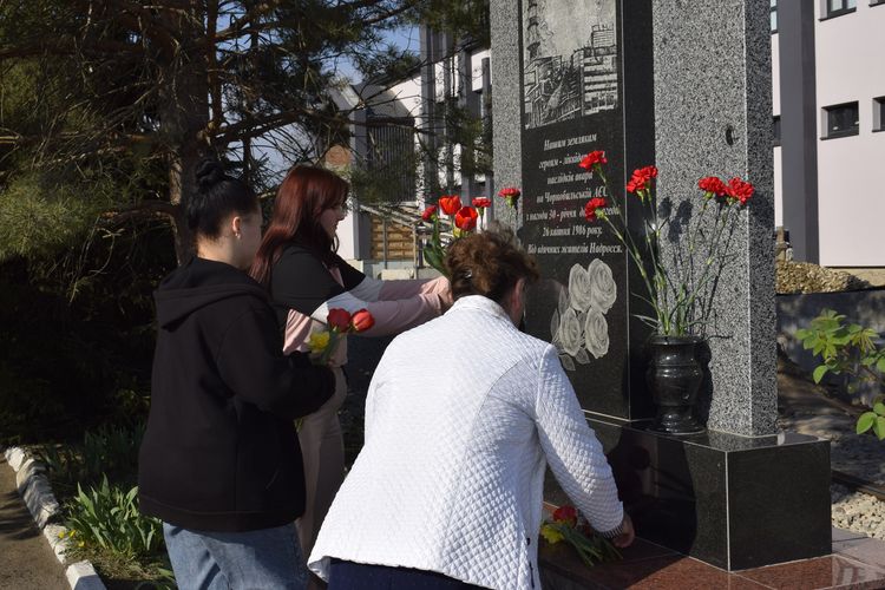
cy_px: 295
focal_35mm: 46
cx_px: 442
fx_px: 1143
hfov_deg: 42.3
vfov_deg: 28.9
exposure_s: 1/200
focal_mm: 31
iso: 100
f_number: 14
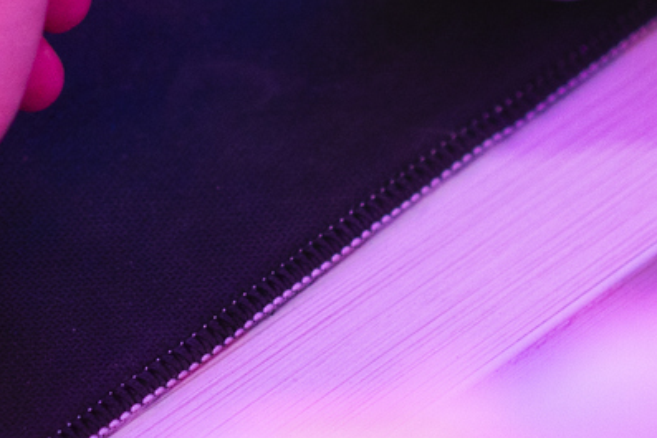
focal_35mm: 294
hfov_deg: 7.0
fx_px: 5367
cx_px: -54
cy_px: -526
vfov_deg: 4.6
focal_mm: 55
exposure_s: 1/320
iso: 800
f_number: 2.2
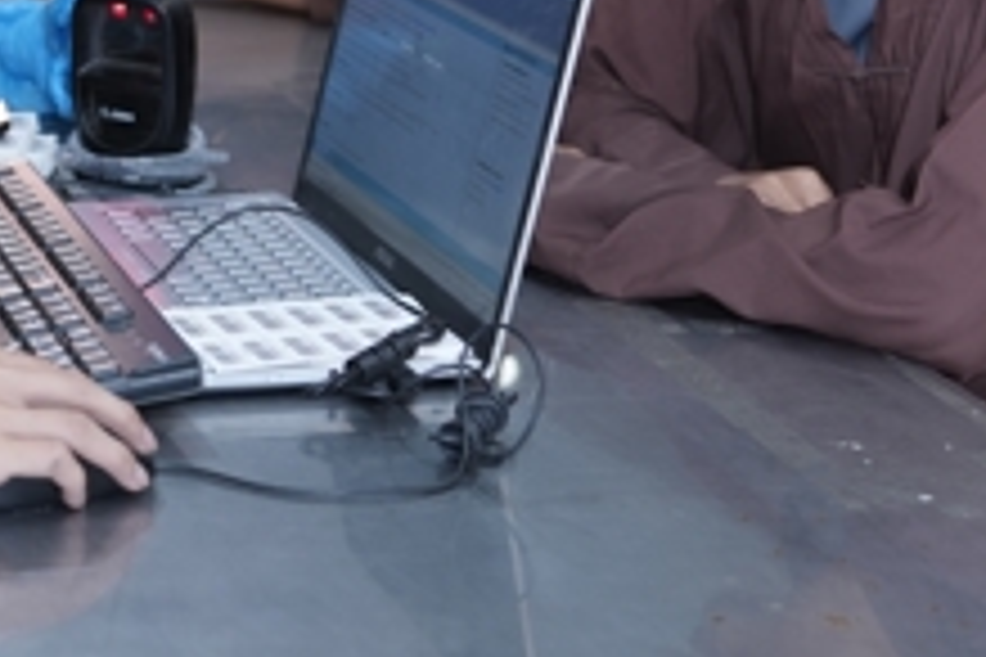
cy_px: -232
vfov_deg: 12.7
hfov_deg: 19.3
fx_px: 2848
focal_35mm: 104
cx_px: 104
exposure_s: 1/125
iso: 500
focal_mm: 35
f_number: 2.5
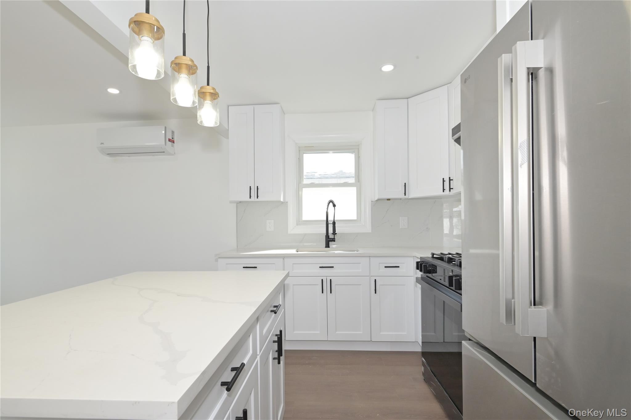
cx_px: 316
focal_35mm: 17
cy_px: 210
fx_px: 298
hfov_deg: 93.3
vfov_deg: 70.3
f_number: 13
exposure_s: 1/125
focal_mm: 17
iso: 1600
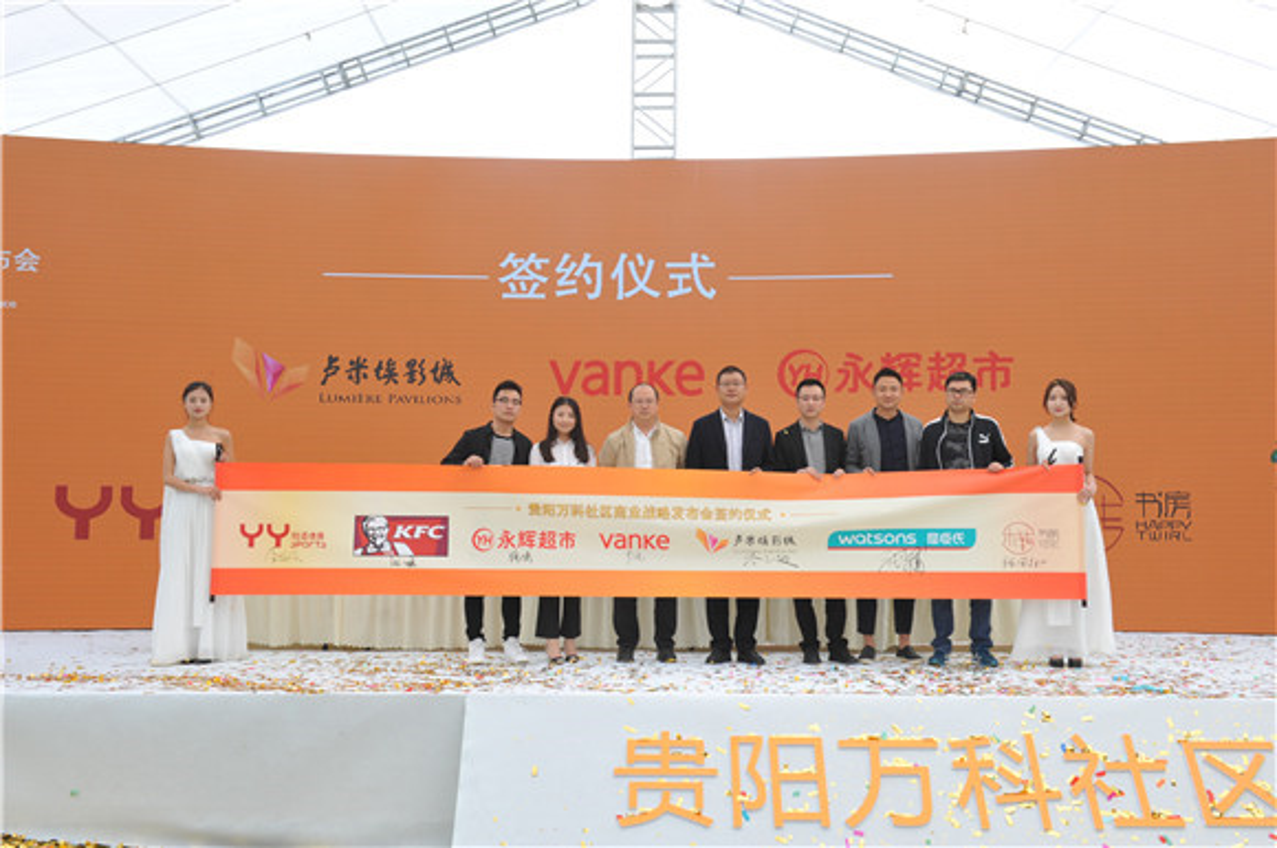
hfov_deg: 50.8
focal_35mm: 38
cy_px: 424
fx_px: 1346
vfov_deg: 35.0
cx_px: 638
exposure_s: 1/80
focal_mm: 38
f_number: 8
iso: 200
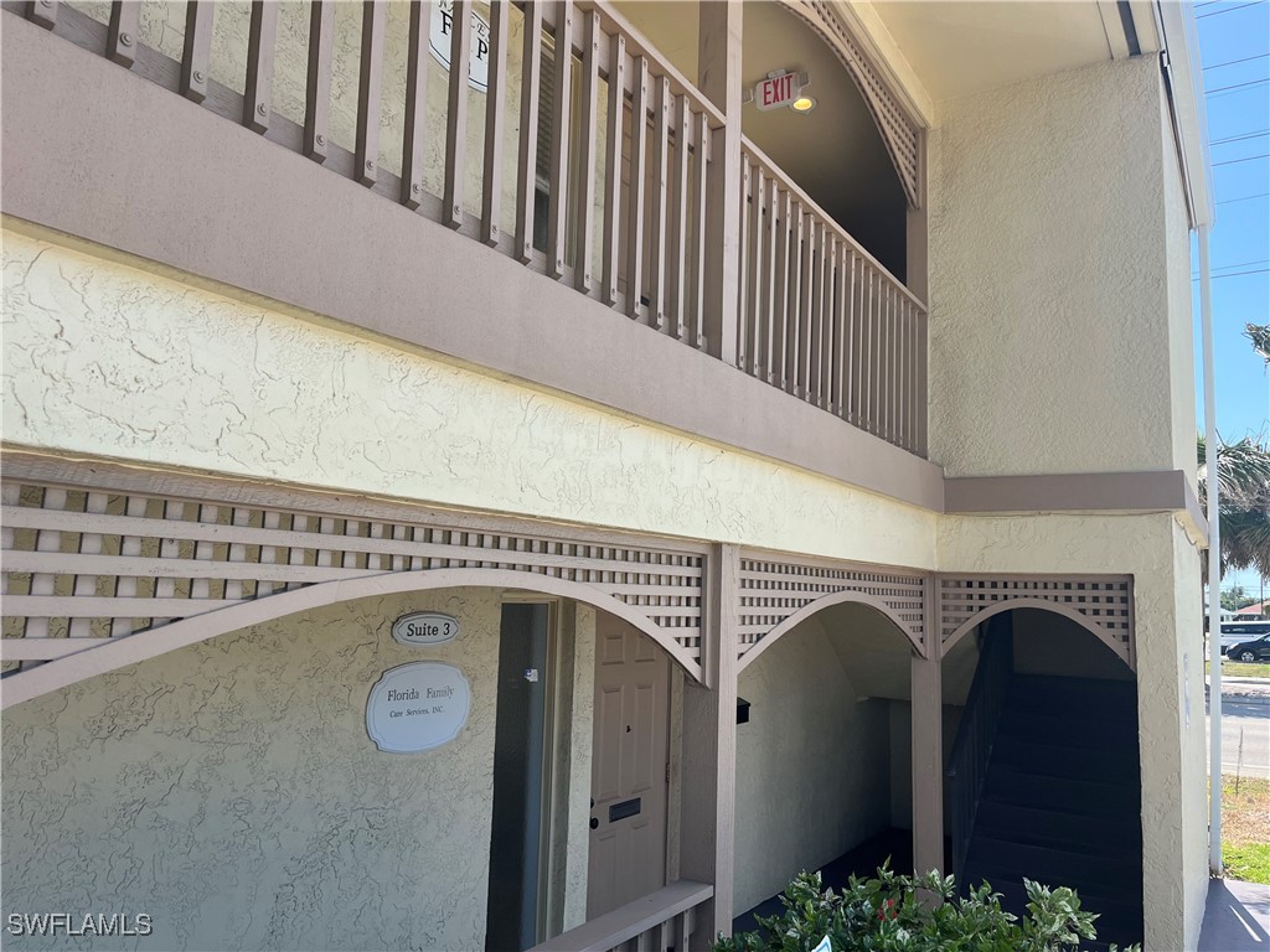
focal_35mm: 26
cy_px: 476
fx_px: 954
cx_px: 635
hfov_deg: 67.3
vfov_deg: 53.1
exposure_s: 1/1441
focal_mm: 5.1
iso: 50
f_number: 1.6
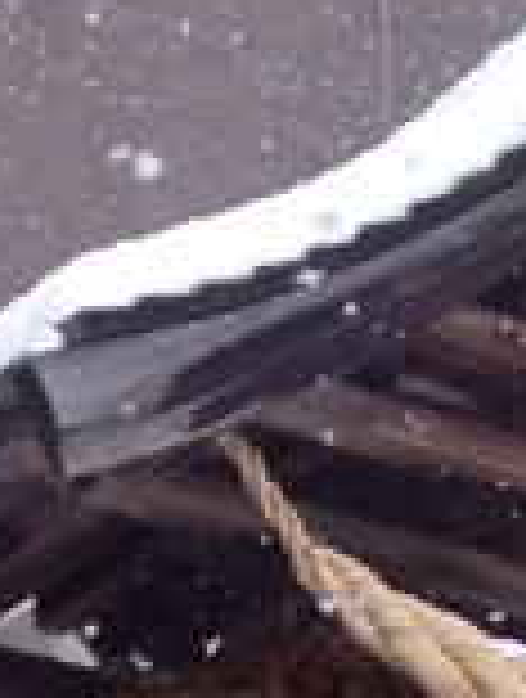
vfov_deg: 9.3
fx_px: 3874
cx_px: -99
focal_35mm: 192
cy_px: 1646
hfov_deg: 7.7
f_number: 2.4
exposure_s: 1/536
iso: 64
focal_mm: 4.28
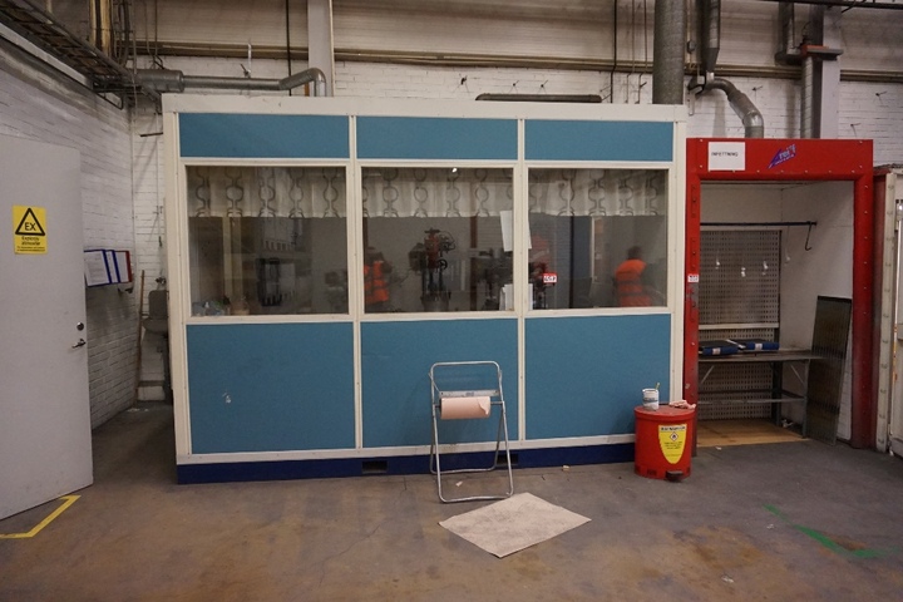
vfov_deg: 53.1
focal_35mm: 24
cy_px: 301
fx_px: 602
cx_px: 452
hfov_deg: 73.7
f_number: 3.5
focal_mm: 16
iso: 3200
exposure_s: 1/160
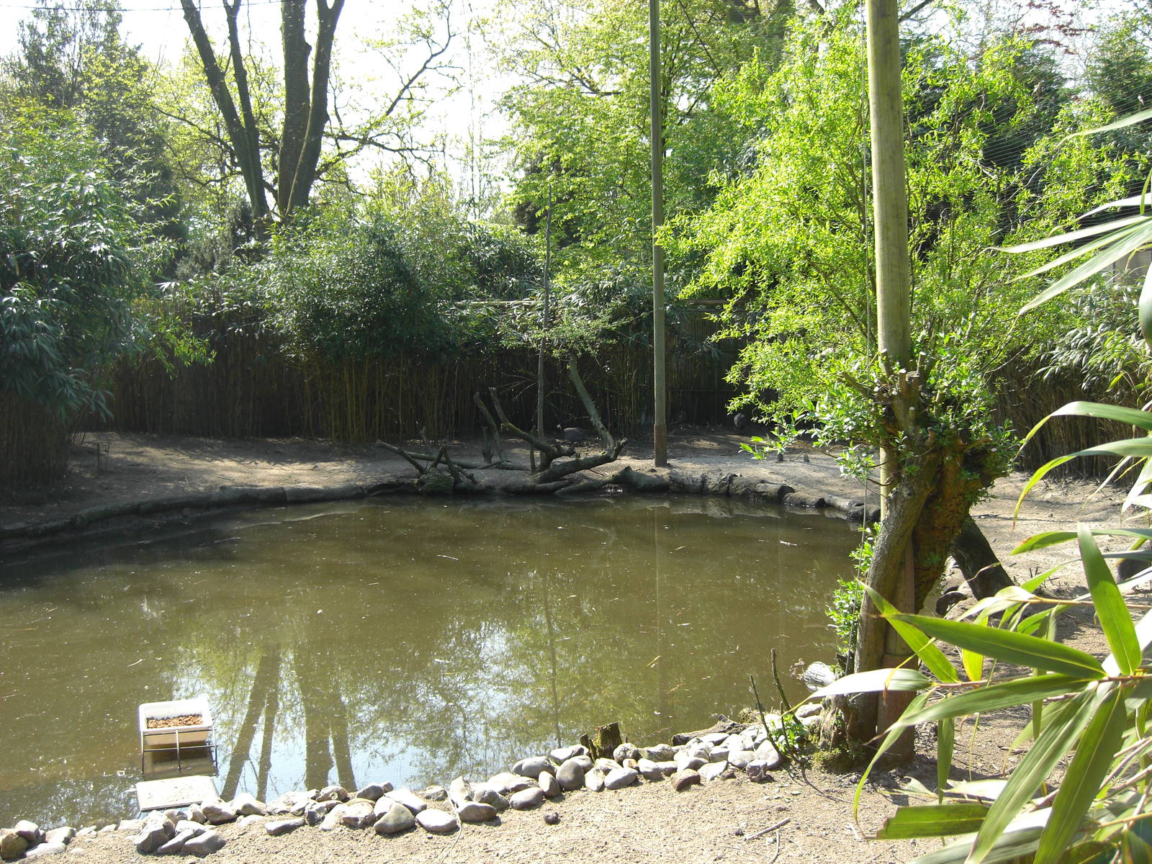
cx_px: 576
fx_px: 1265
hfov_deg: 49.0
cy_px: 432
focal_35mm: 38
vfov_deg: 37.7
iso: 80
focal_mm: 7.9
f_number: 2.8
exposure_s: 1/400
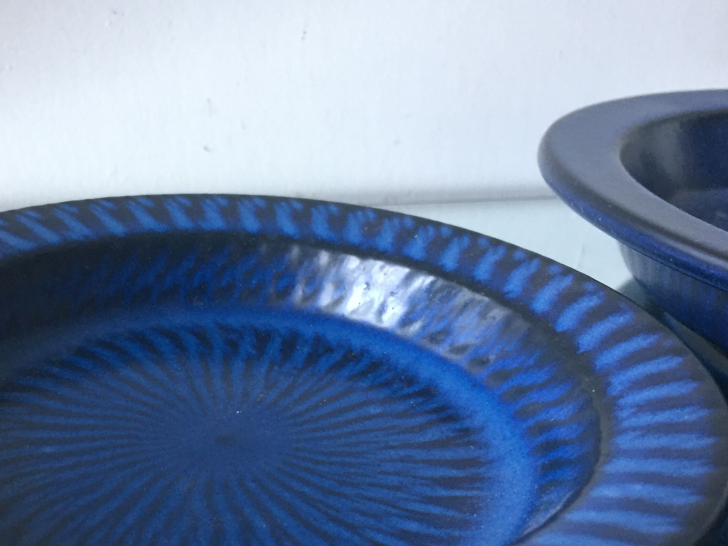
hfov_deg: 41.5
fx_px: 947
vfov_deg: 31.7
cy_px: 404
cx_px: 237
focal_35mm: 45
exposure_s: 1/33
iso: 160
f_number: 2.2
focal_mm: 4.15
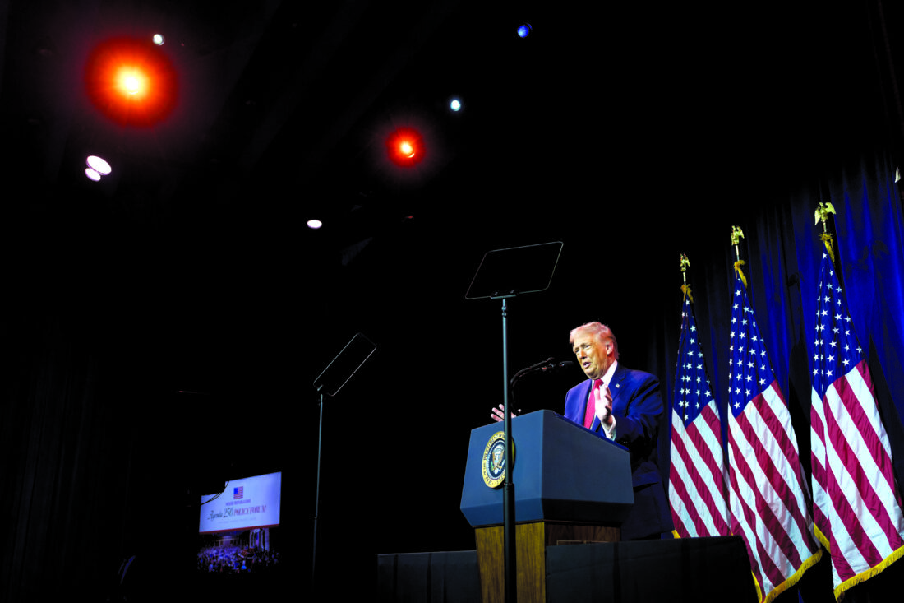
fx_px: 879
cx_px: 452
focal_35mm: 35
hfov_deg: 54.4
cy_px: 302
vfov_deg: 37.8
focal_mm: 35
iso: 1000
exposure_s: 1/320
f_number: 2.8
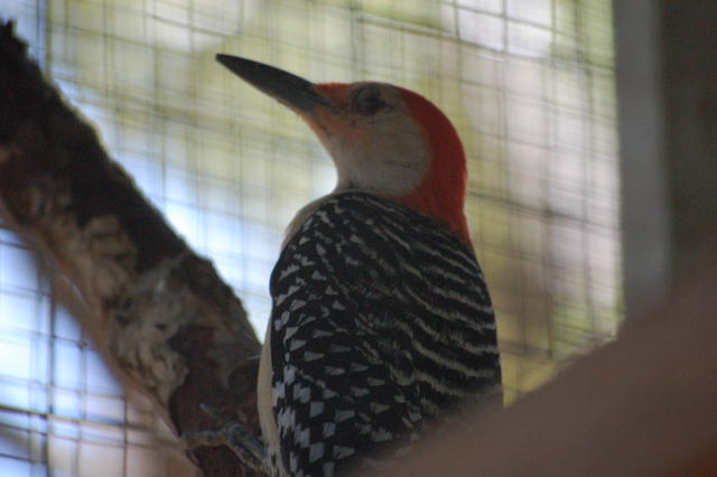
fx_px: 5972
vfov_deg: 4.6
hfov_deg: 6.9
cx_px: 358
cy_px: 238
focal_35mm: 300
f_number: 5.6
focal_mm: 200
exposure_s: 1/250
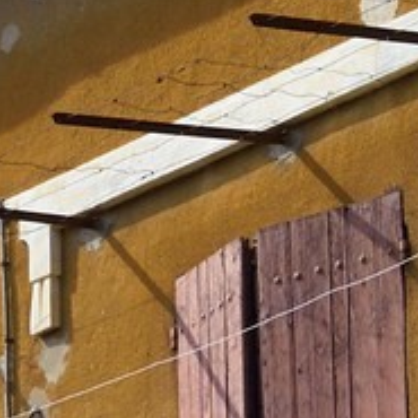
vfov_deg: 7.6
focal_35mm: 213
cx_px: -965
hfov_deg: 7.1
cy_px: 1046
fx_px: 2910
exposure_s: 1/200
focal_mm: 29
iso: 200
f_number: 14
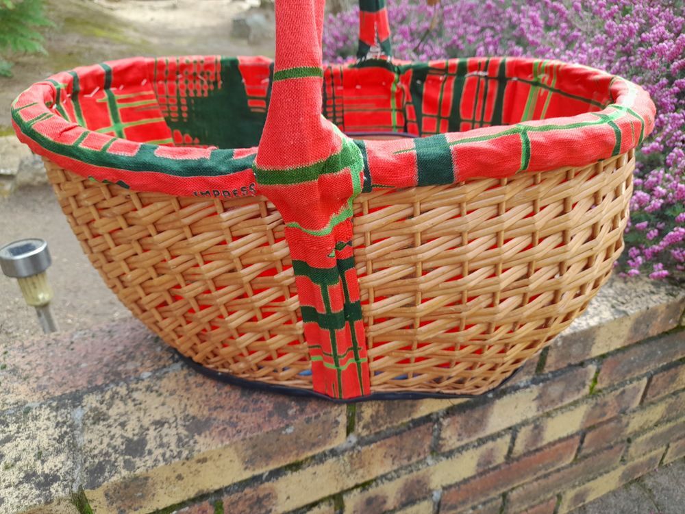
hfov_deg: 69.4
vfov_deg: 54.9
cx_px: 342
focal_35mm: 25
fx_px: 495
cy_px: 257
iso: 32
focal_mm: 4.6
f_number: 2
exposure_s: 1/100
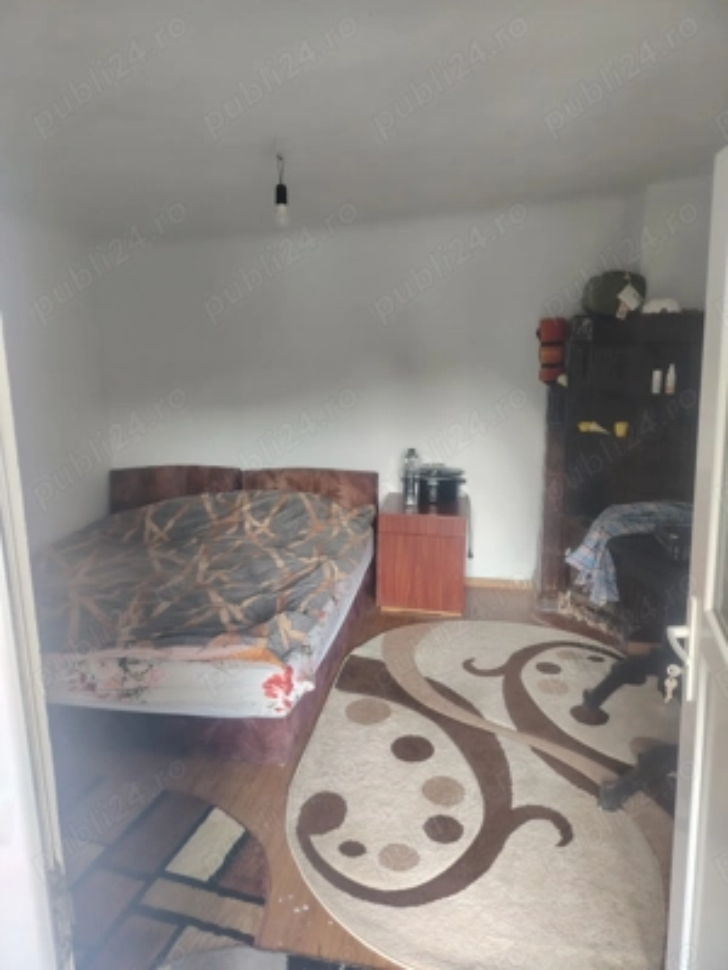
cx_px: 364
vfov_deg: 71.6
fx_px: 673
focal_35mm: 24
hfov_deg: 56.8
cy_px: 485
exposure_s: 1/25
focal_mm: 5.25
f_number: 1.75
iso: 503
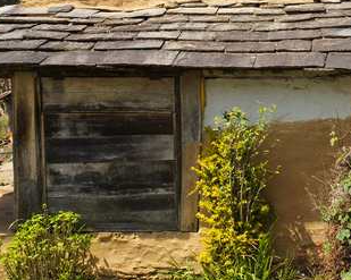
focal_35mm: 102
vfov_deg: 14.8
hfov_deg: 18.6
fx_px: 1059
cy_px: -3
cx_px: 295
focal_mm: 28
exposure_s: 1/50
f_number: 9
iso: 160
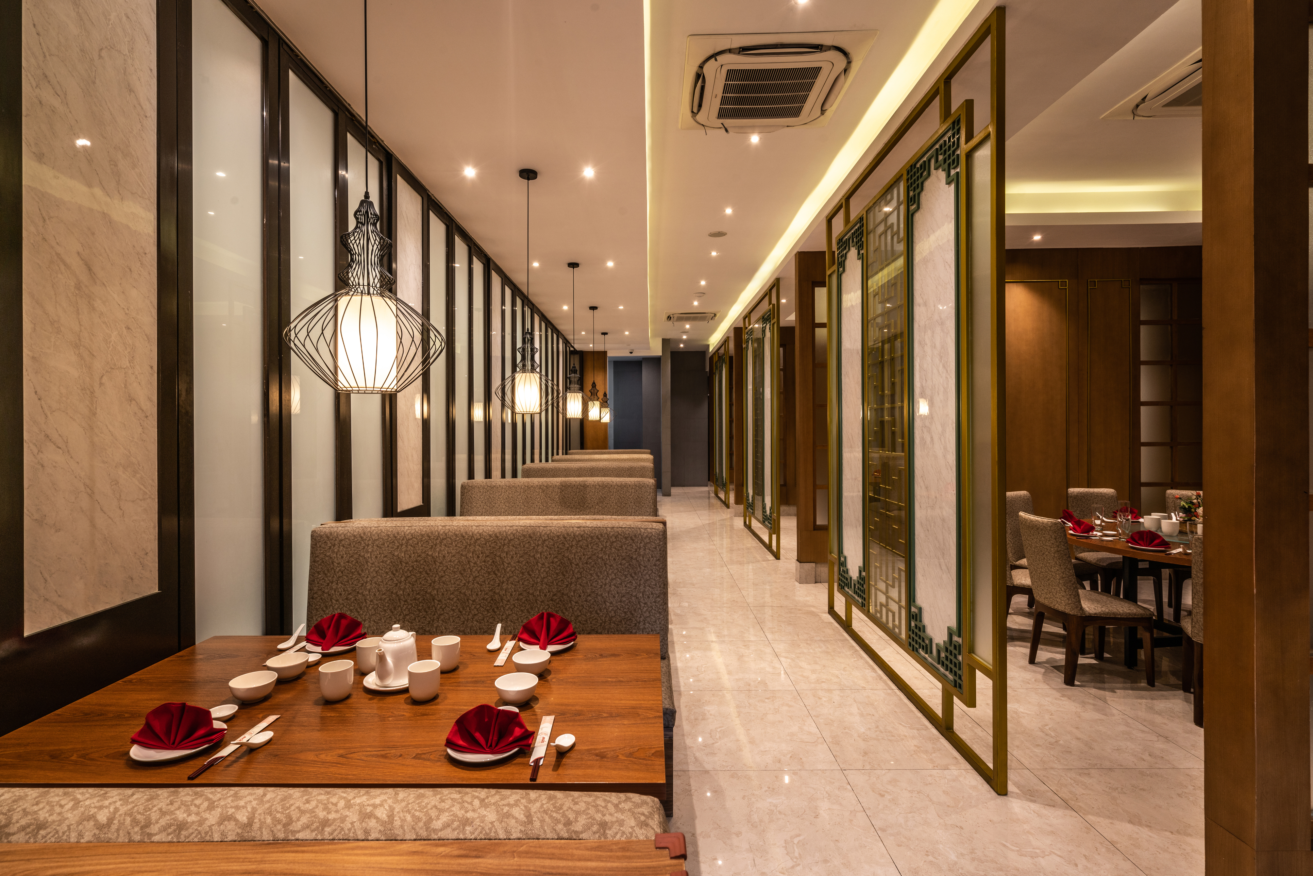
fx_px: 584
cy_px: 438
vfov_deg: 73.8
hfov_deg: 96.7
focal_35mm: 16
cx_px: 656
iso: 100
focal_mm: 16
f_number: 13
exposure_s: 1/1.25
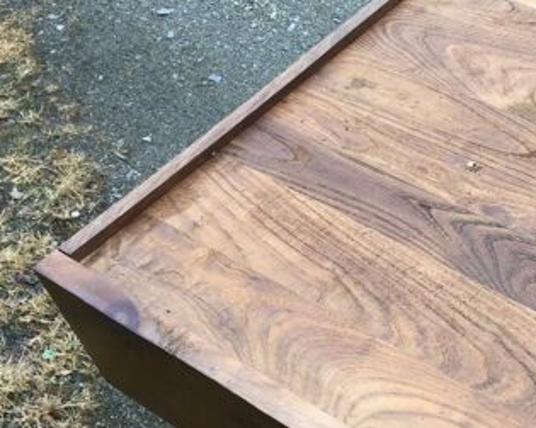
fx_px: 857
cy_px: 284
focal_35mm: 54
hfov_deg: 33.1
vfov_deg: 27.9
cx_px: 471
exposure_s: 1/108
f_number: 2.2
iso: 32
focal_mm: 4.15
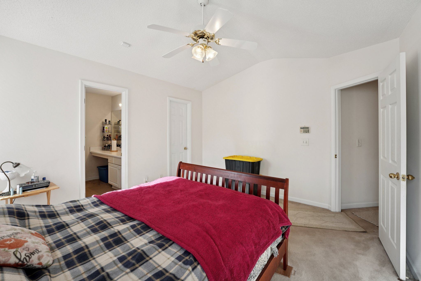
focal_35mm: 14
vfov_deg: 81.2
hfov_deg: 104.3
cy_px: 140
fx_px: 164
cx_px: 210
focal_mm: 14
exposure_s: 1/60
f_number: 8
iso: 320
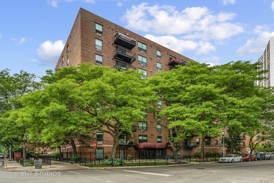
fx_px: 148
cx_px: 137
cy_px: 92
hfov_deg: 85.5
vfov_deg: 63.2
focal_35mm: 20
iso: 100
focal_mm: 19.5
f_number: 11
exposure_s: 1/30
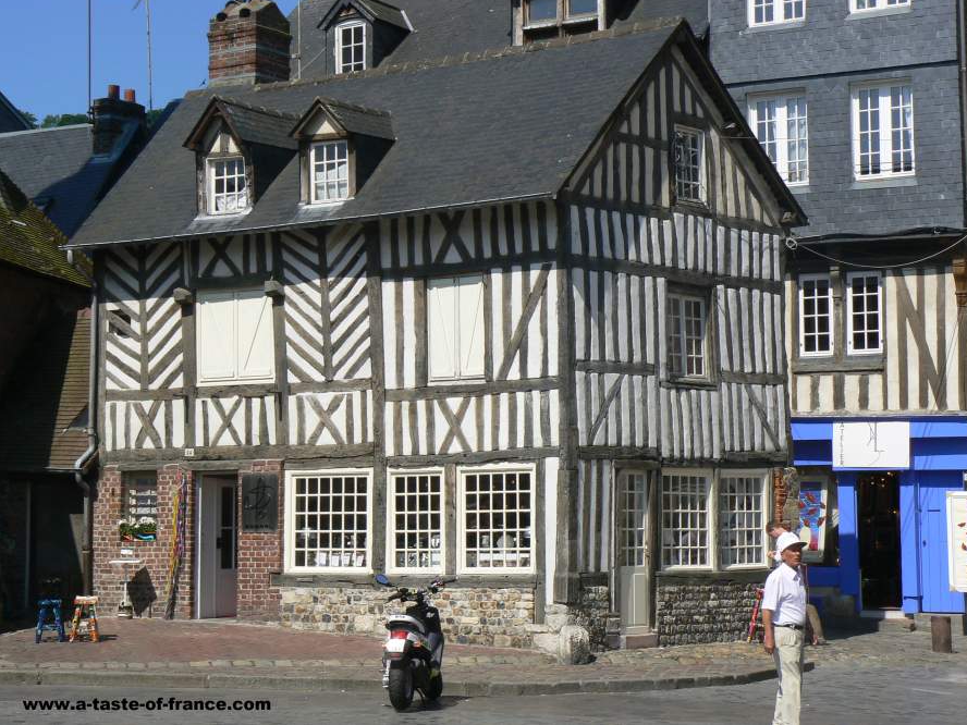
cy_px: 359
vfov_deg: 19.1
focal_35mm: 77
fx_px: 2151
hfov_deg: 25.3
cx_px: 489
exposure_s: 1/500
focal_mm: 12.6
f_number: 8
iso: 80
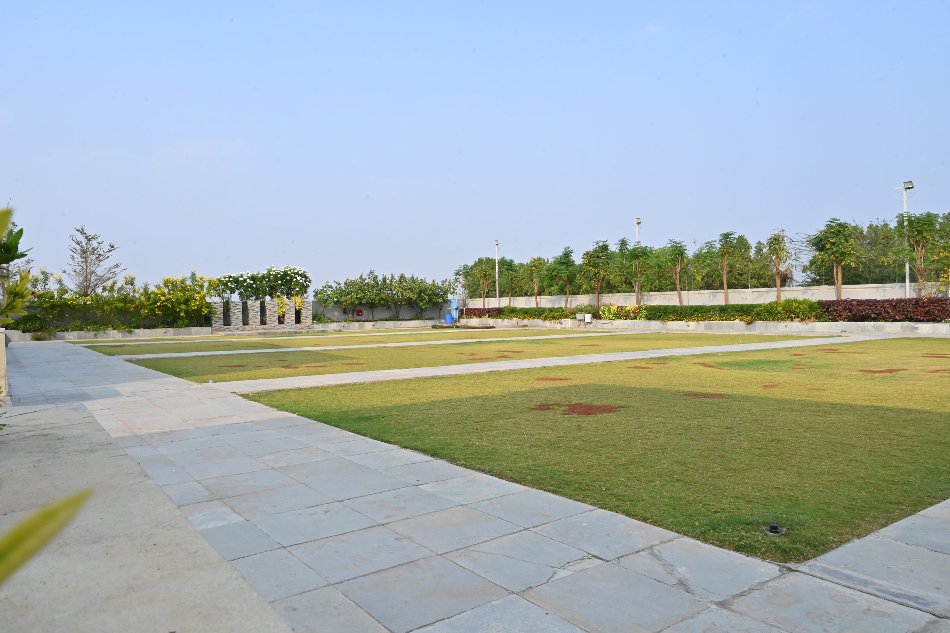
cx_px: 456
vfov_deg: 51.3
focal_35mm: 25
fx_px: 660
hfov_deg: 71.5
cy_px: 312
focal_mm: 24
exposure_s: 1/125
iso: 500
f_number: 20
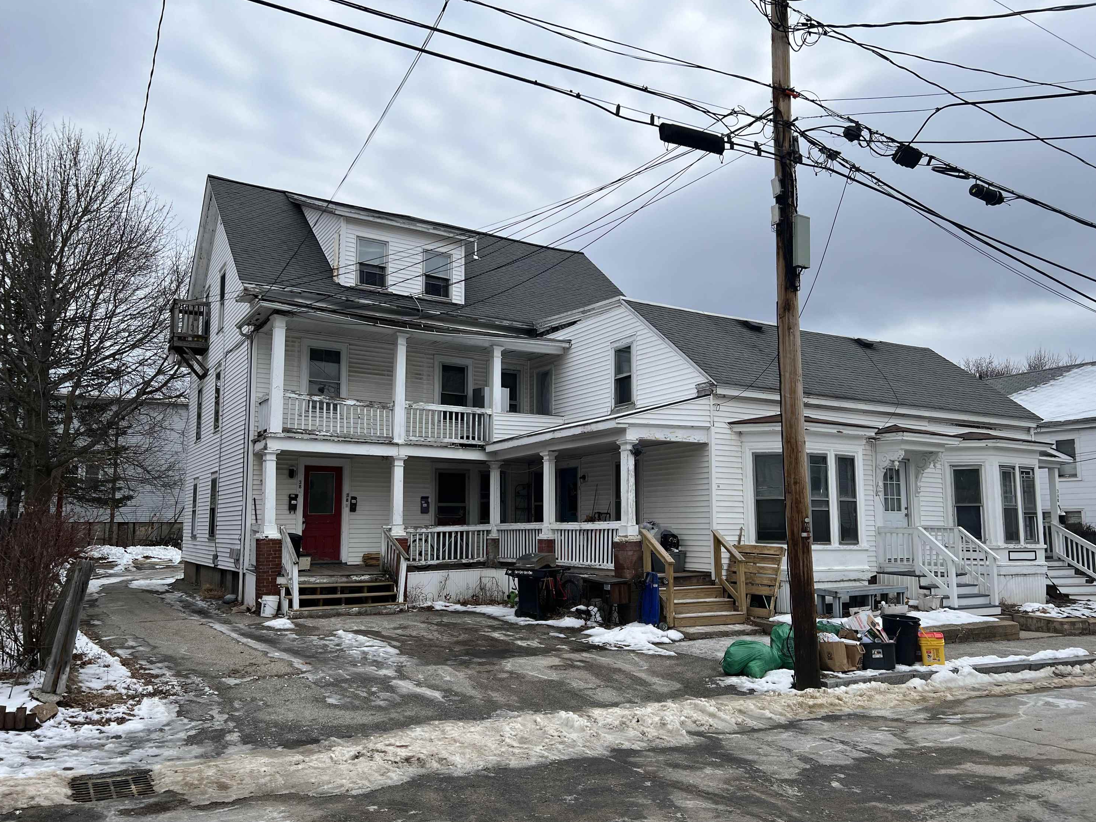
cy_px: 424
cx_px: 544
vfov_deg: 51.4
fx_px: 855
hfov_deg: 65.3
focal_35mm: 27
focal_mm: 5.7
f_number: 1.5
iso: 50
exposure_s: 1/1089
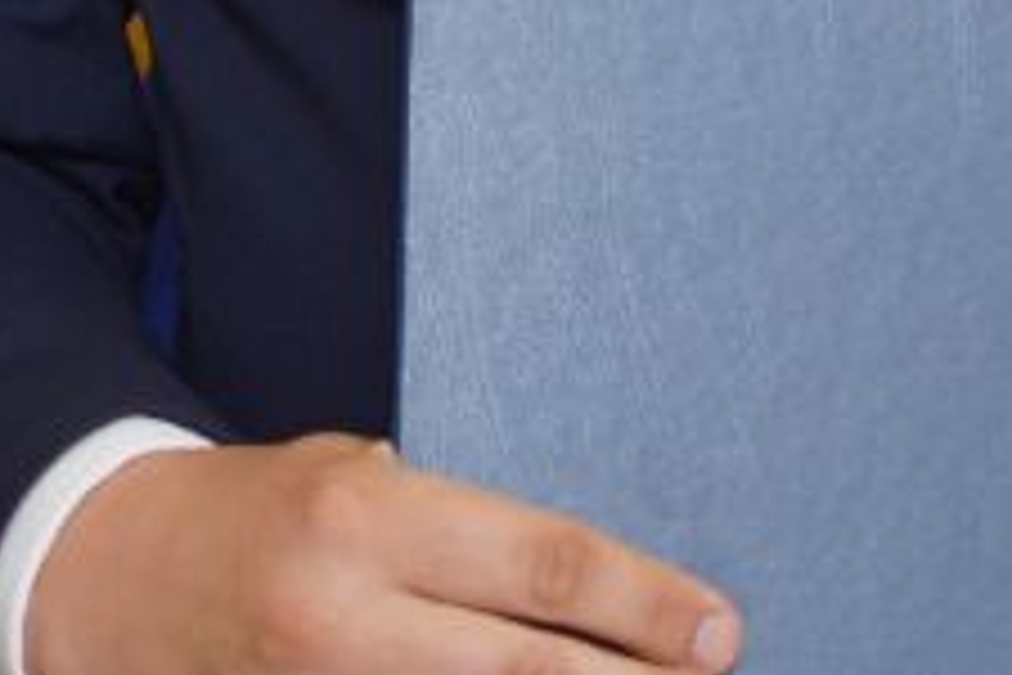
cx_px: 166
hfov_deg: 3.4
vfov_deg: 2.2
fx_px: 17062
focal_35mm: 607
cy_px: -1123
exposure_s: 1/100
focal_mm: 105
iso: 200
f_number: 4
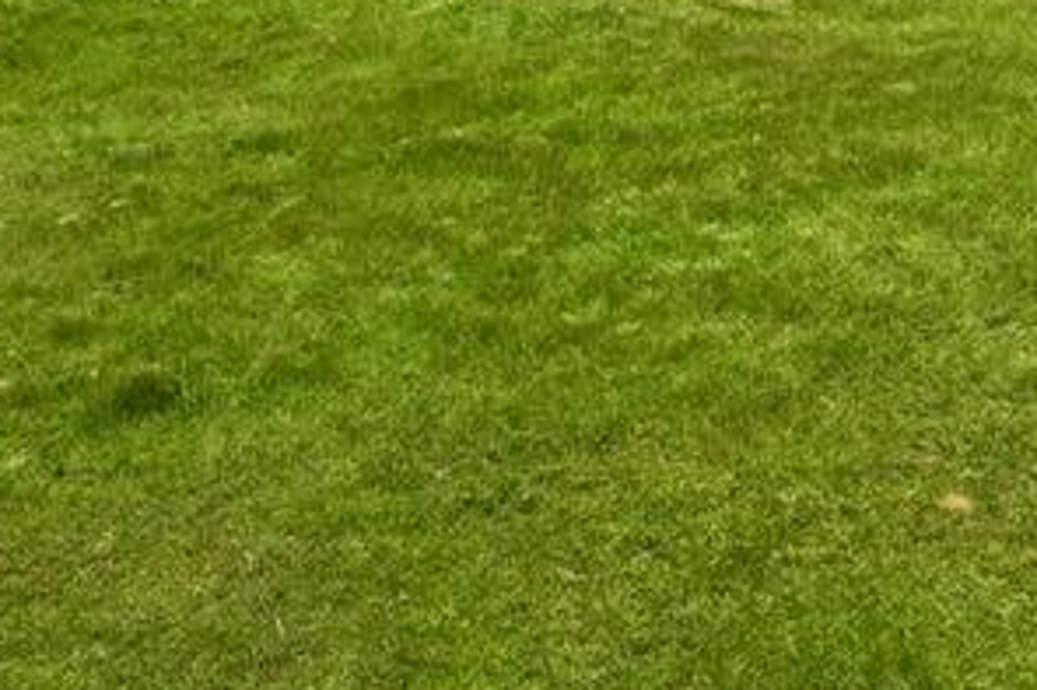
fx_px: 2073
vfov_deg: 18.7
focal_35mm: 72
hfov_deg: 27.1
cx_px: 939
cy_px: 119
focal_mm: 12.29
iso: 100
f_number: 2.8
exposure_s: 1/2000
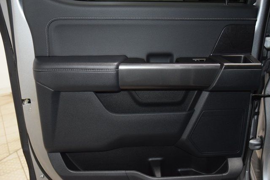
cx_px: 135
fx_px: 270
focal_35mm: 36
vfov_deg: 36.9
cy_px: 90
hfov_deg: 53.1
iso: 2500
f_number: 3.8
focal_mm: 24
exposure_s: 1/80
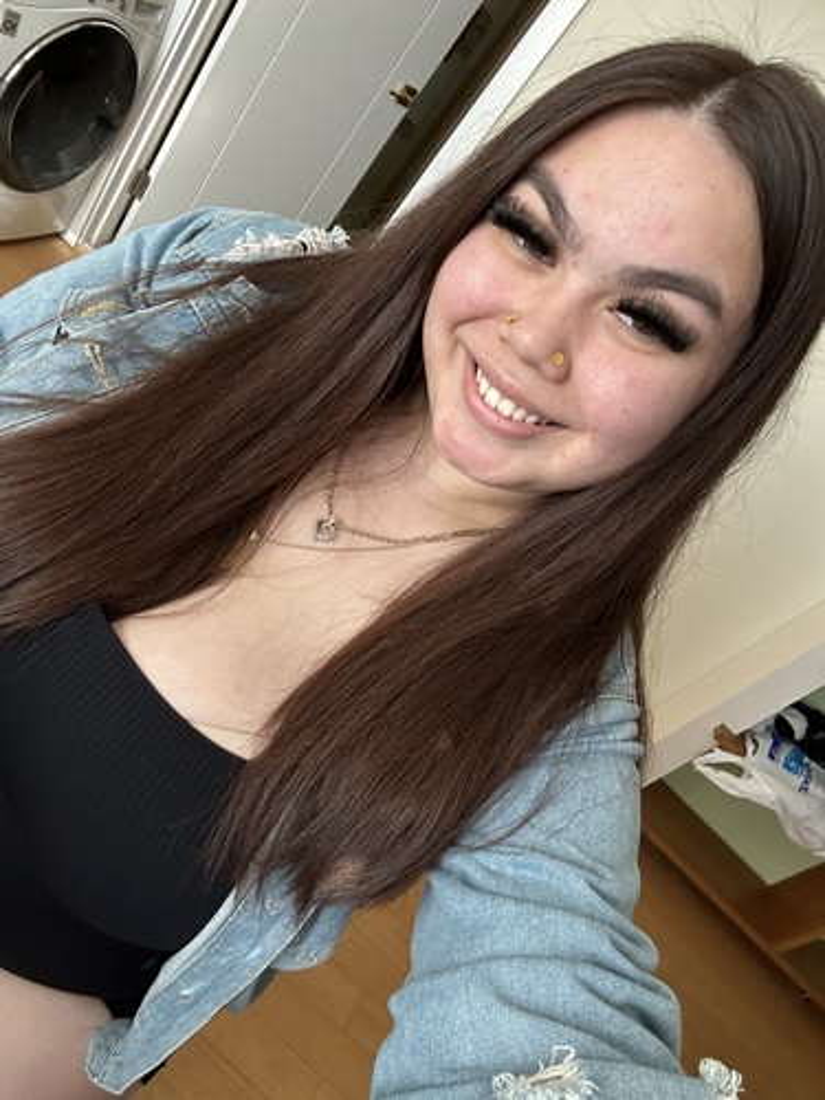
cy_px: 550
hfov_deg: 58.9
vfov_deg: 73.9
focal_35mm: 23
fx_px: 731
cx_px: 412
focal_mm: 2.69
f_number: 1.9
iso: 64
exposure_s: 1/121
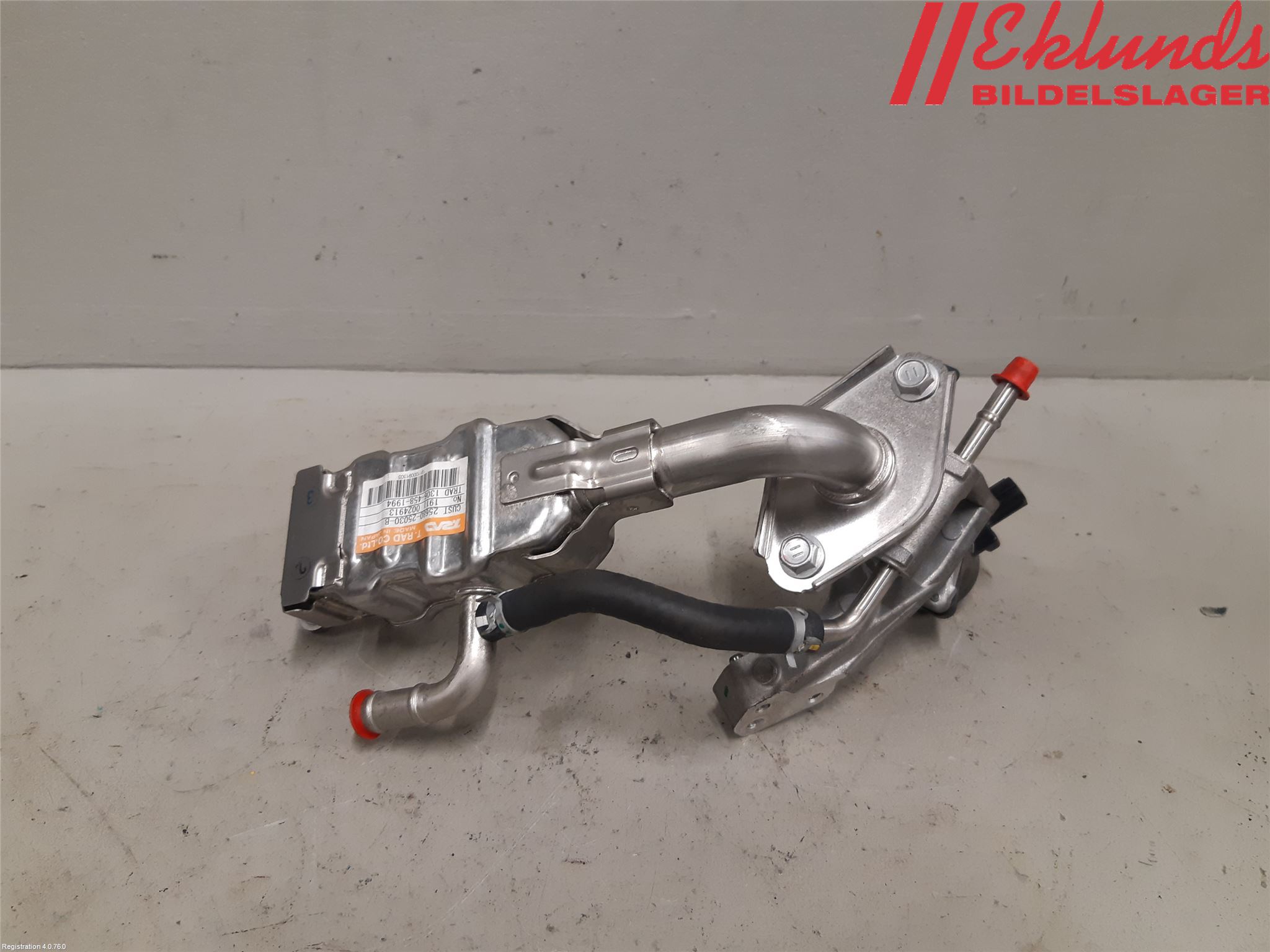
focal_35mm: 26
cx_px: 635
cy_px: 476
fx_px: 954
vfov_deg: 53.1
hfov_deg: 67.3
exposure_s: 1/50
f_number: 1.7
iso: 125
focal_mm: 3.93
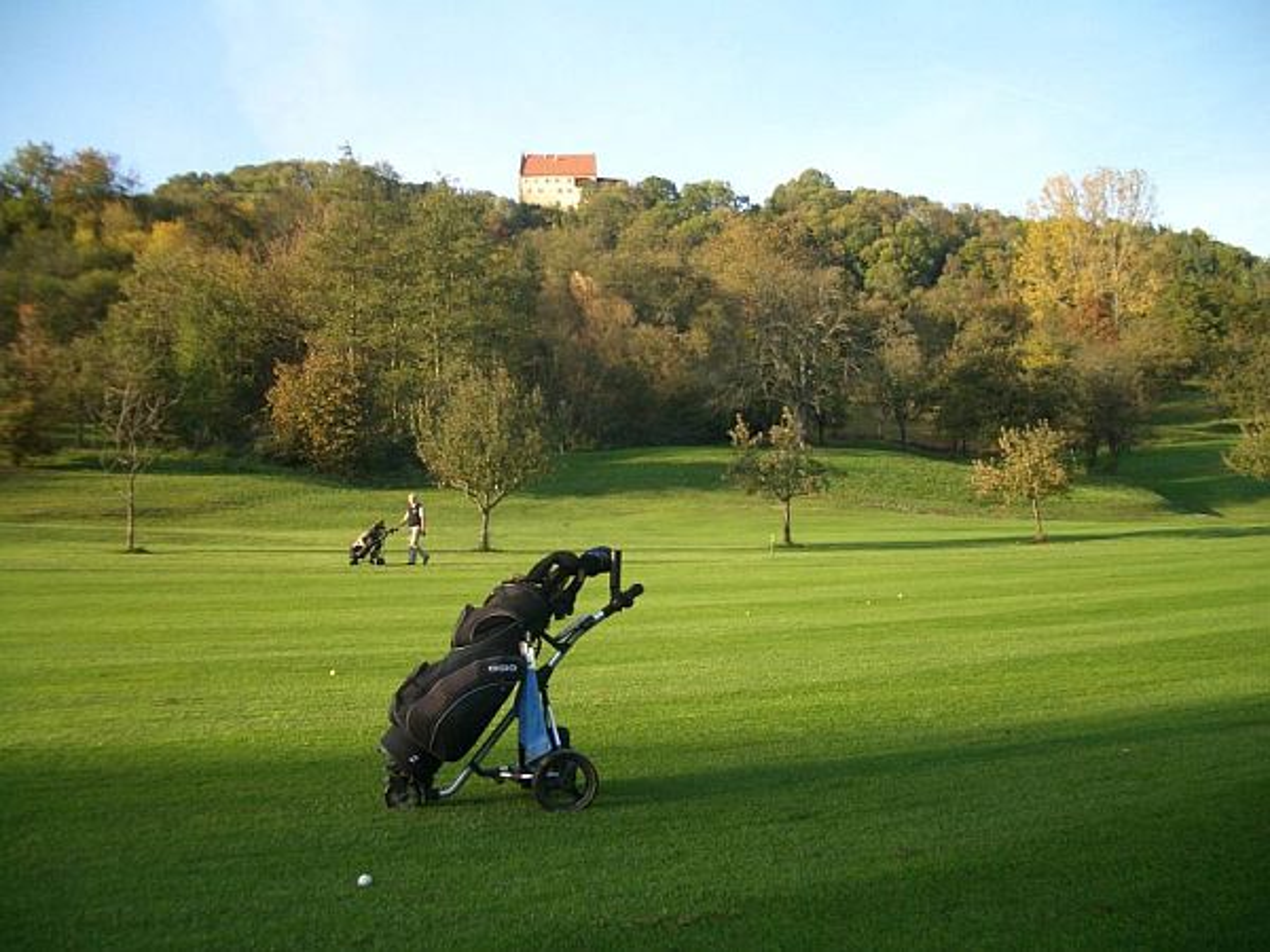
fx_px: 1284
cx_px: 635
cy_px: 476
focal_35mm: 35
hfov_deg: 52.6
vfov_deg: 40.7
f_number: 2.6
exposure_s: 1/320
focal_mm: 5.8
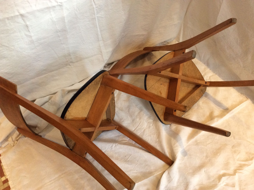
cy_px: 95
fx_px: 234
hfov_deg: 56.9
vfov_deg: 44.1
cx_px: 127
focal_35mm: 32
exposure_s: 1/25
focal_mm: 3.3
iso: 160
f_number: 2.4
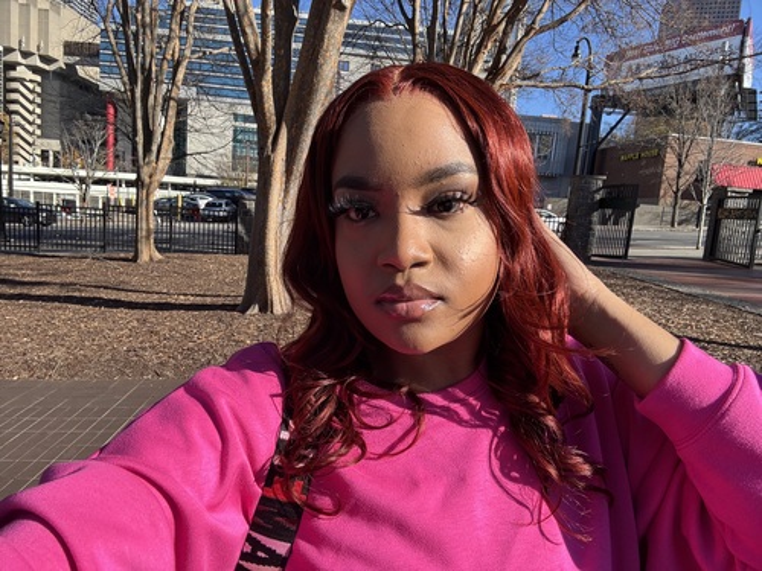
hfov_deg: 73.9
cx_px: 381
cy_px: 286
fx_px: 506
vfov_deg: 58.9
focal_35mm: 23
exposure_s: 1/730
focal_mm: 2.69
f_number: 1.9
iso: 25
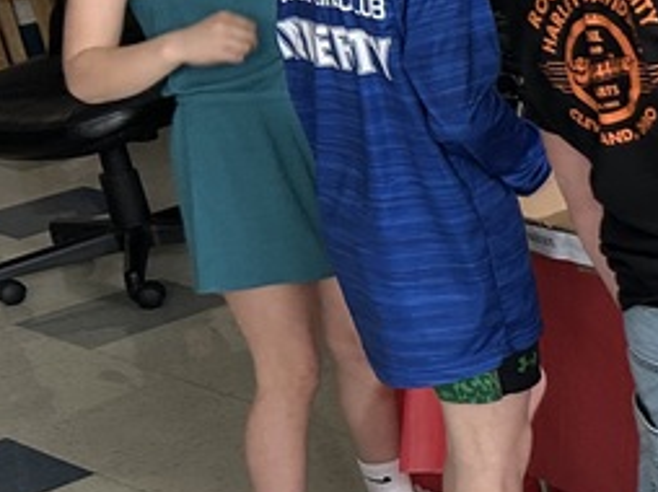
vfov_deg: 14.1
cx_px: 1262
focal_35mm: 105
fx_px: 1994
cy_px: 321
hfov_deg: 15.5
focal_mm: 5.7
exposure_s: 1/121
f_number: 1.5
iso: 125
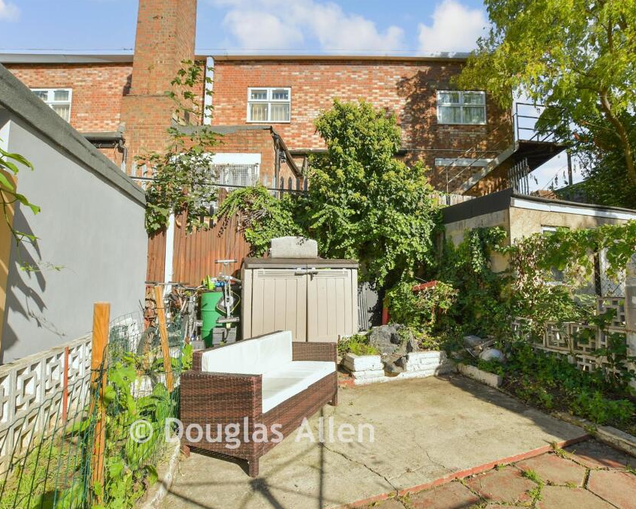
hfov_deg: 88.6
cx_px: 379
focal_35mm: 17
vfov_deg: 77.0
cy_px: 255
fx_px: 320
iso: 80
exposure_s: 1/250
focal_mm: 10
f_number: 8
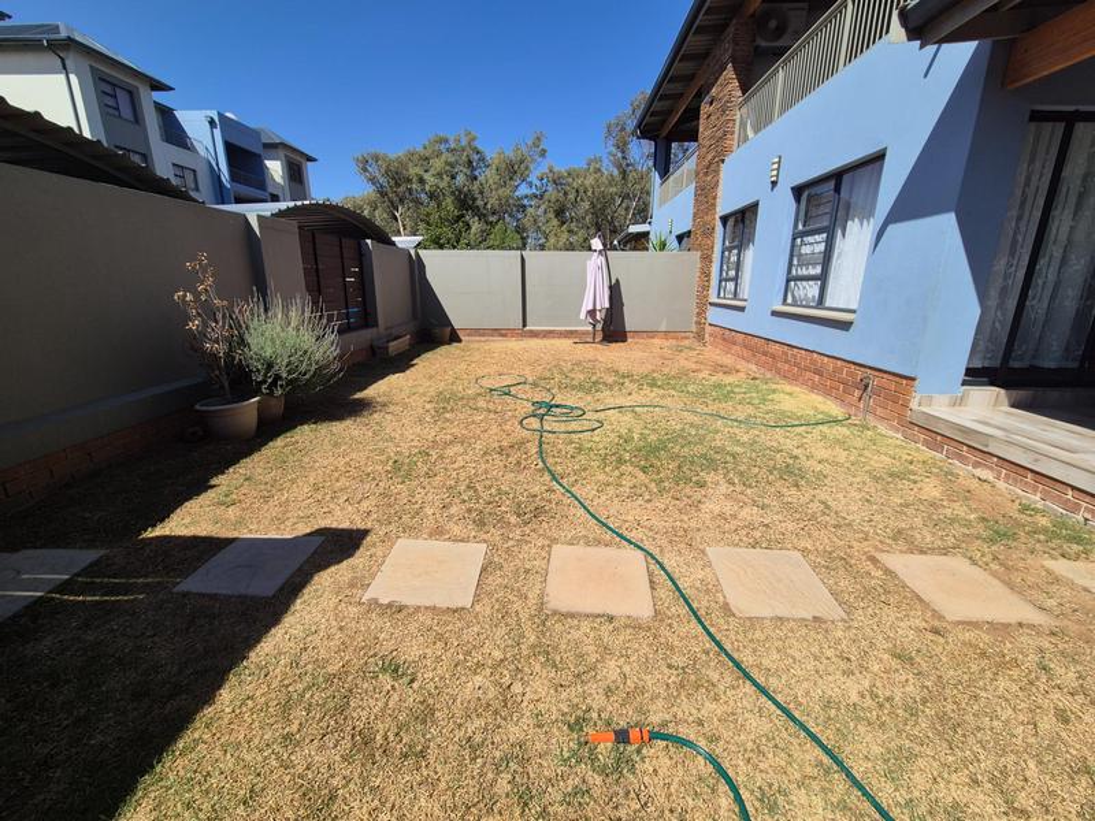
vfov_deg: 89.9
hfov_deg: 106.2
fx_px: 411
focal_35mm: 13
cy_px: 410
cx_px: 548
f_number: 2.2
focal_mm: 2.2
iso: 50
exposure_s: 1/2320
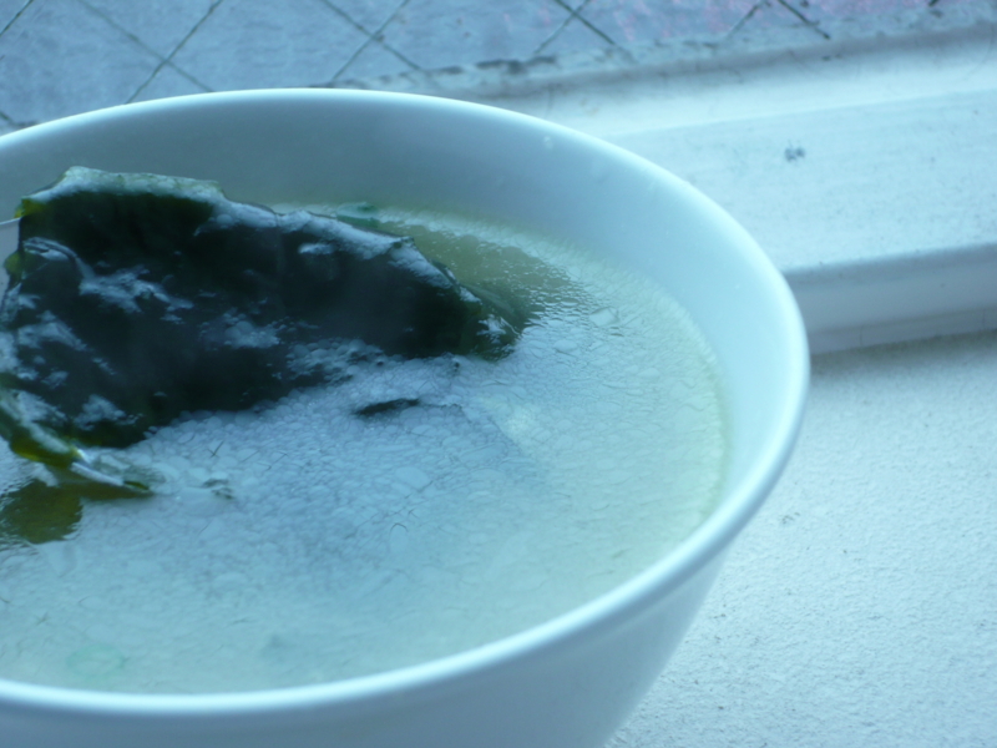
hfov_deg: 19.1
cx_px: 498
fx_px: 2967
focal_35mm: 103
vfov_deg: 14.4
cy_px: 374
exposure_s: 1/60
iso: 100
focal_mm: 17
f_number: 4.9
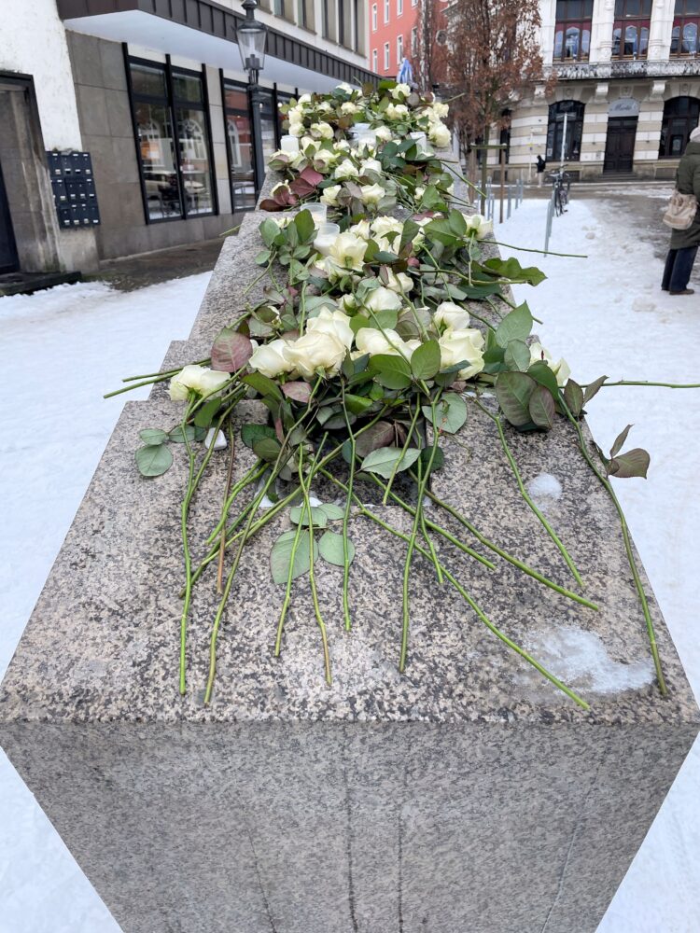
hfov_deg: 53.1
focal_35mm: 26
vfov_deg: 67.3
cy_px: 466
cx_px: 350
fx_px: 701
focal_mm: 4.2
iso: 32
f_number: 1.6
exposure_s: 1/1233
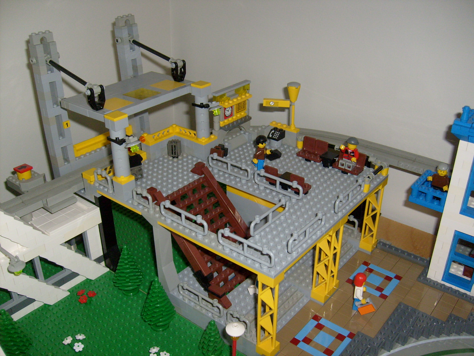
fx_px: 479
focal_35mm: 35
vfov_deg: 40.7
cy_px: 178
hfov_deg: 52.6
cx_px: 237
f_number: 2.8
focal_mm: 5.8
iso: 100
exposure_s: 1/45
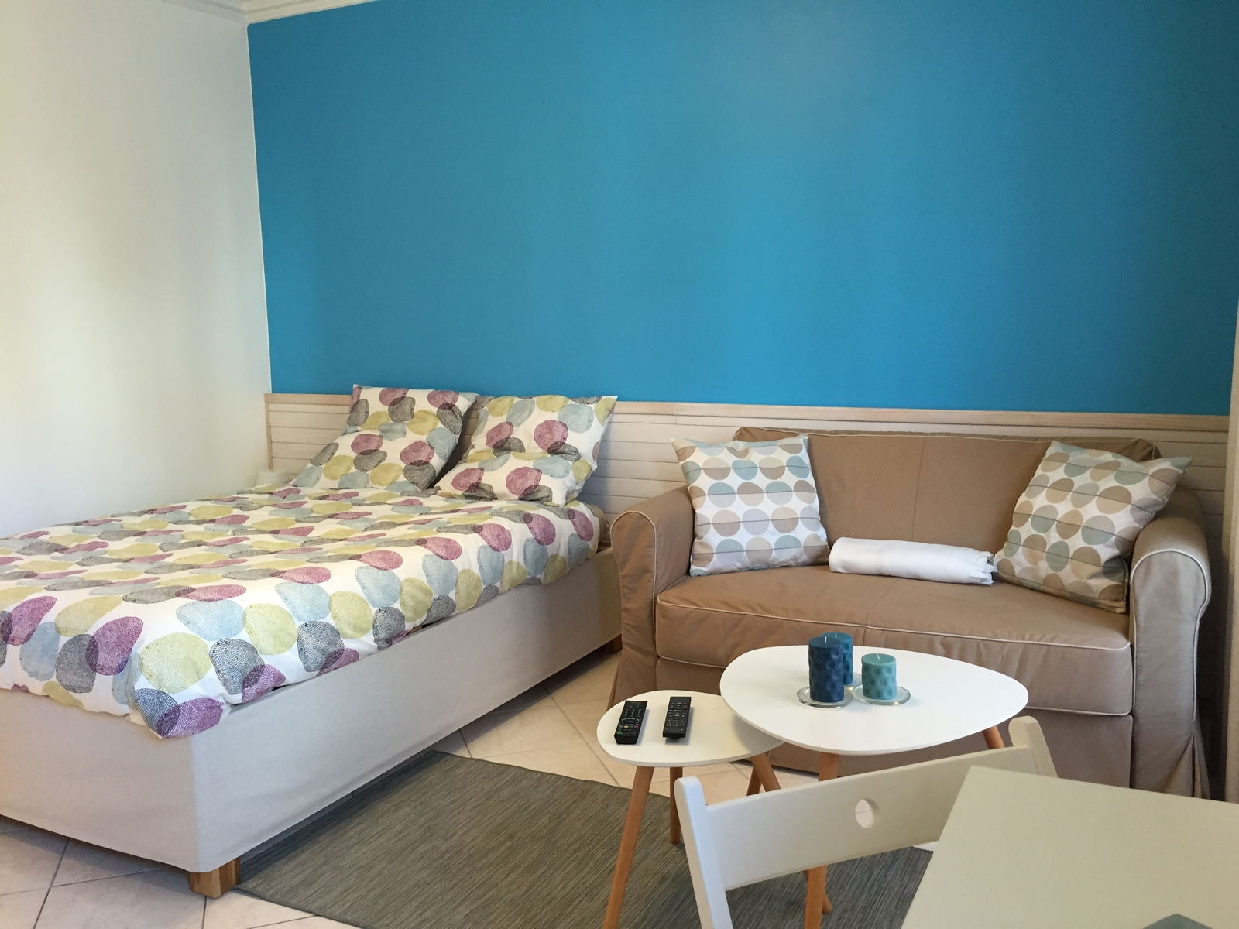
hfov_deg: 61.7
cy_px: 464
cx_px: 620
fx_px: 1038
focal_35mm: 29
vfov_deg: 48.2
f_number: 2.2
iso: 160
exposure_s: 1/33
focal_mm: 4.15
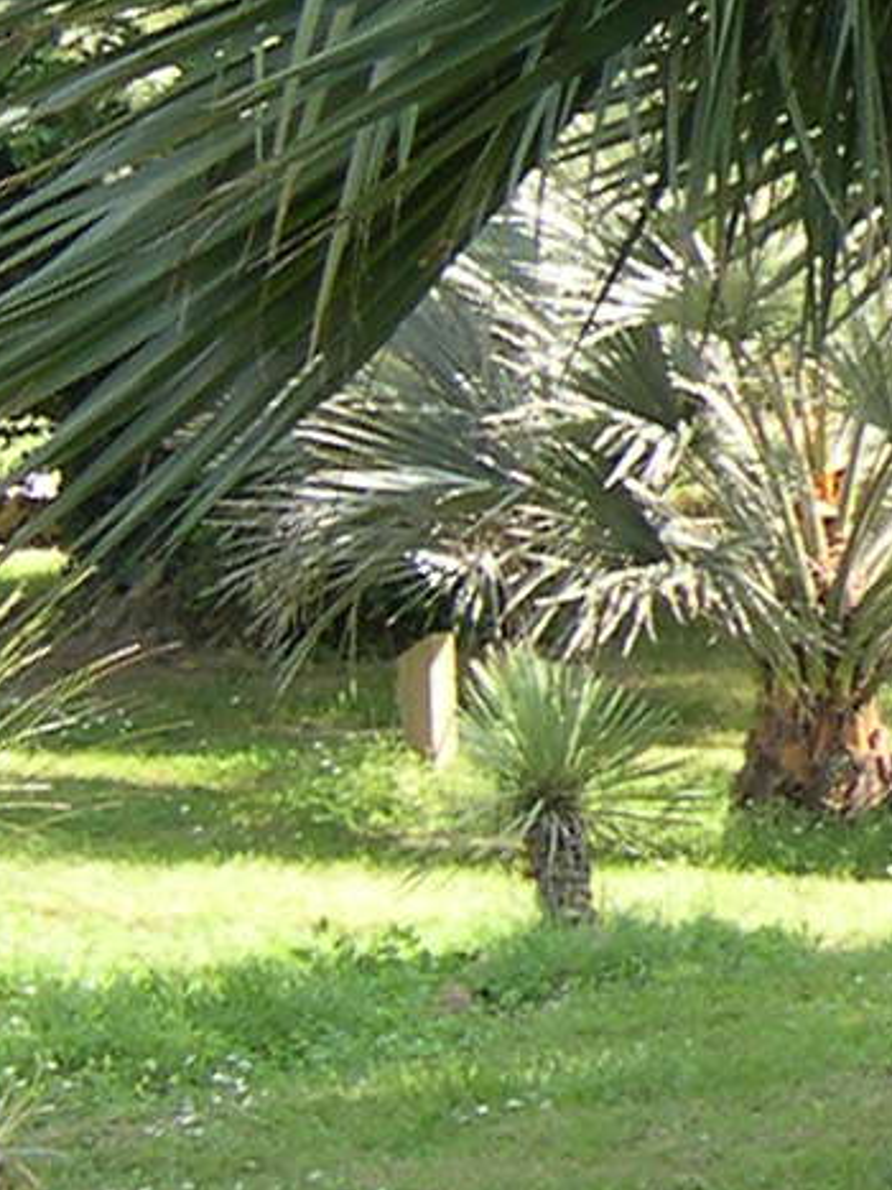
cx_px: 2100
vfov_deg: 10.6
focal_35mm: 185
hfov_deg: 7.5
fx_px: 6359
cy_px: 117
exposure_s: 1/191
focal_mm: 8
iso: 100
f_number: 2.8
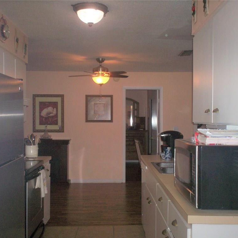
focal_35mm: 43
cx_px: 123
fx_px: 334
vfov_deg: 39.2
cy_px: 120
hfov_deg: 39.2
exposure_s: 1/60
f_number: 4.5
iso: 140
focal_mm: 6
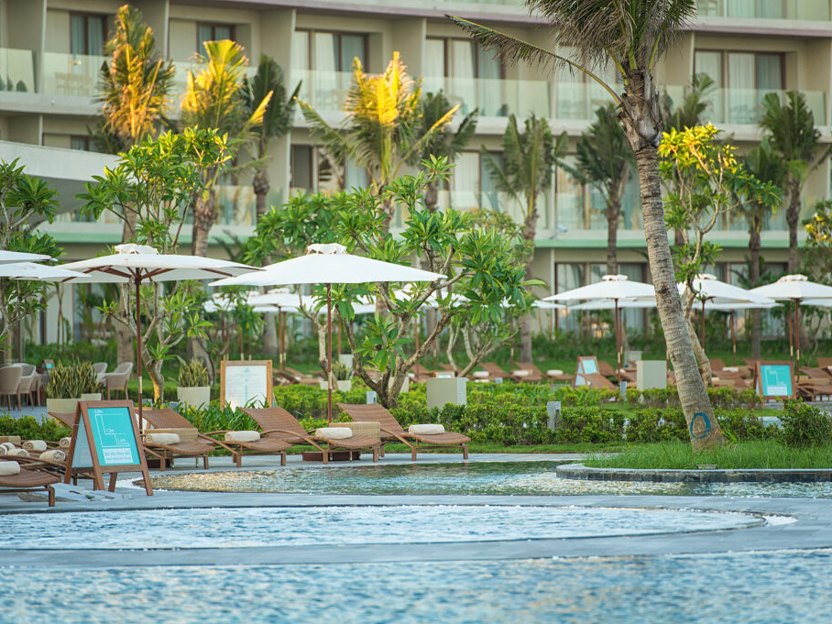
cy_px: 312
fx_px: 5216
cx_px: 416
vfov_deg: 6.8
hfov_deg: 9.1
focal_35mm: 217
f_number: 4
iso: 200
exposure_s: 1/250
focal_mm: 200
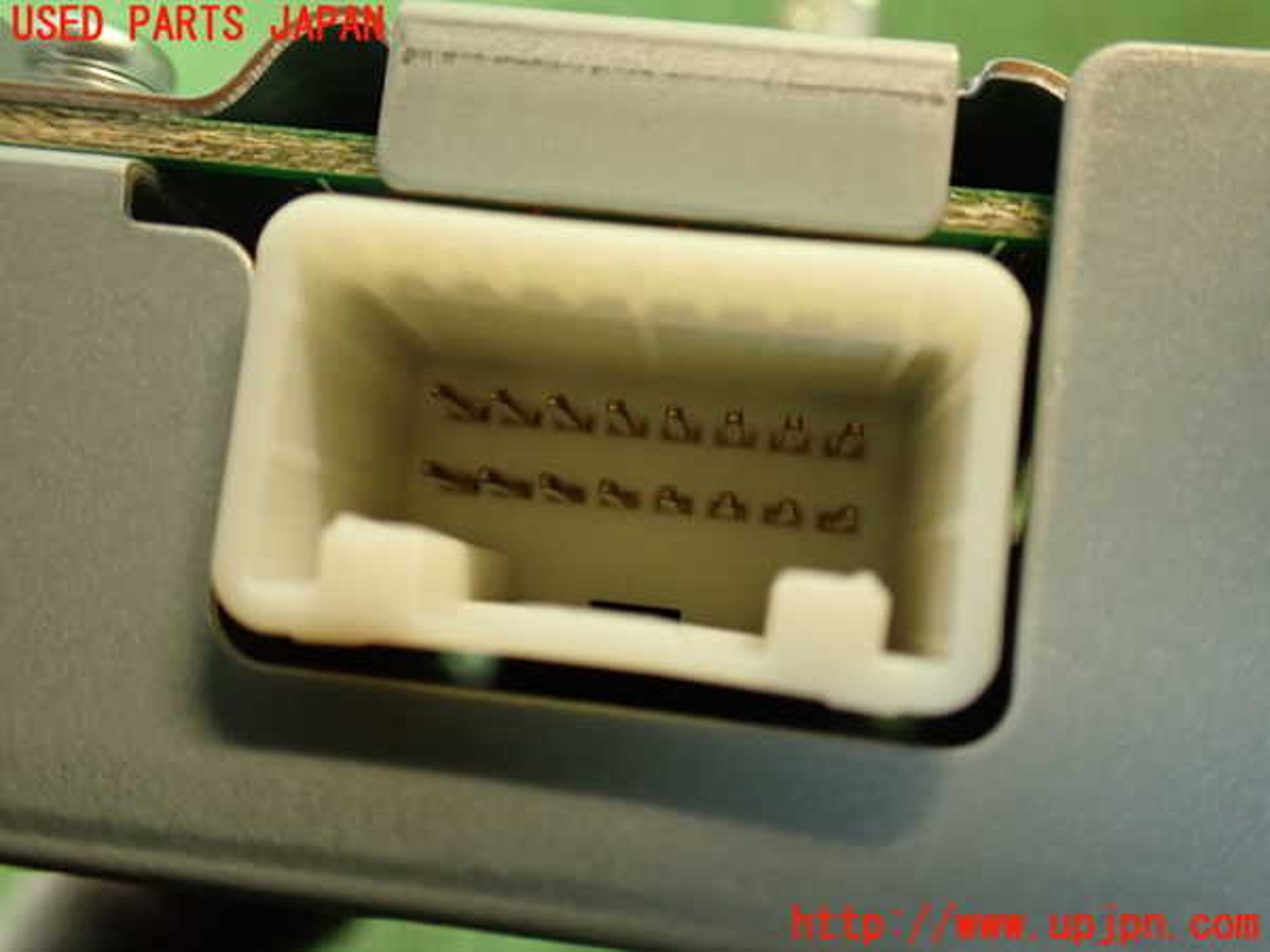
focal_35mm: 32
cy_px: 476
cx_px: 635
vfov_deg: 44.2
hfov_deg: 56.8
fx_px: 1174
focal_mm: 5.79
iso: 320
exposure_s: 1/30
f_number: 2.4
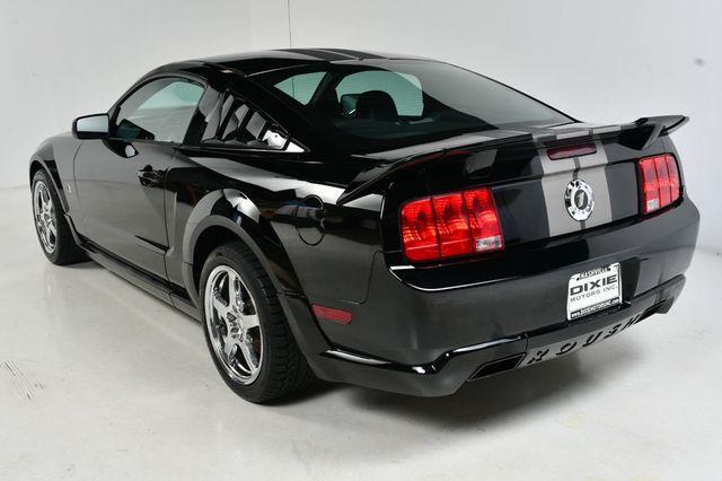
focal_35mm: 39
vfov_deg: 34.2
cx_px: 361
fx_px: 782
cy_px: 240
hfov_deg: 49.6
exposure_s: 1/160
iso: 100
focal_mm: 26
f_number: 10
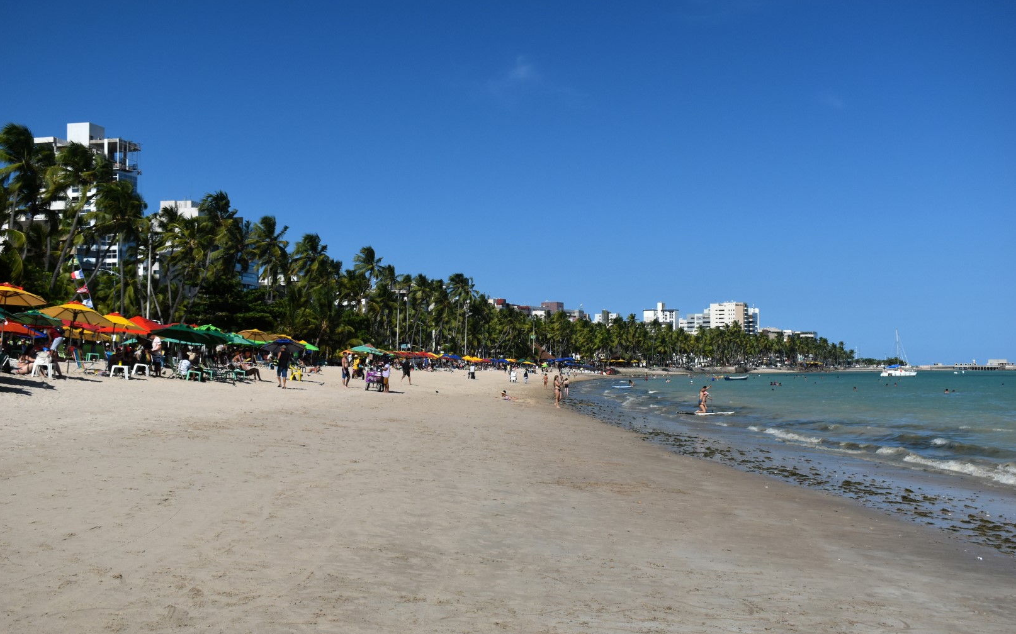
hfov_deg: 44.8
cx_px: 507
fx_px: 1232
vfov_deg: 28.9
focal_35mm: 45
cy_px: 324
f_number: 7.1
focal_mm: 29
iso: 400
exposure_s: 1/1600
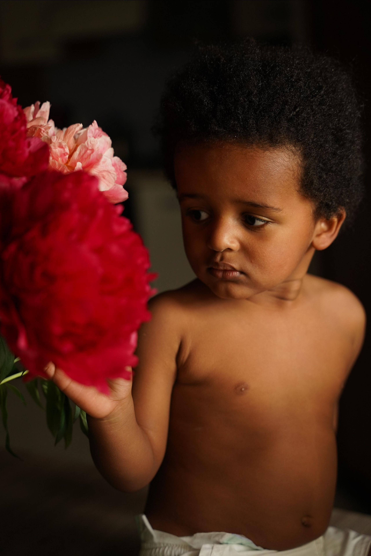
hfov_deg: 19.5
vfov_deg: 28.8
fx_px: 1082
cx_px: 186
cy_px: 278
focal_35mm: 70
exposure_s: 1/500
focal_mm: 70
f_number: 2.8
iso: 1250
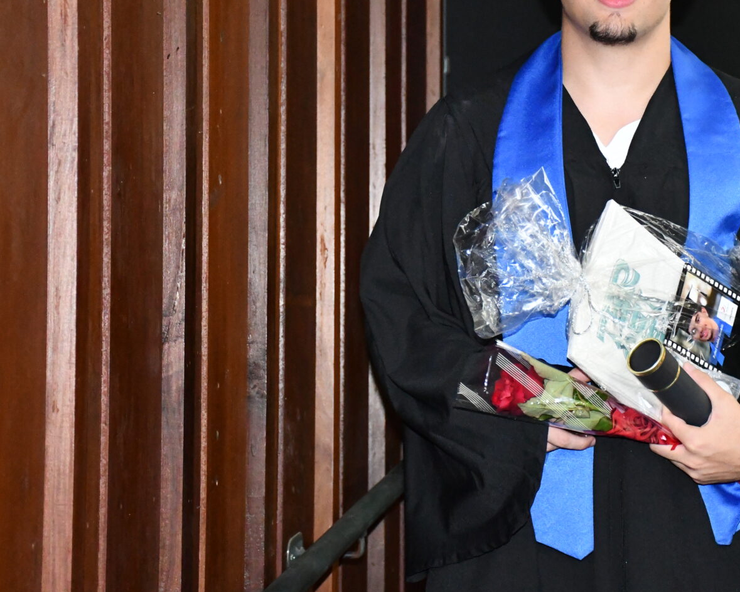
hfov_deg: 17.4
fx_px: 2410
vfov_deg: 14.0
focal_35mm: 110
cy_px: 198
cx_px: 482
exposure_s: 1/60
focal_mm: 48
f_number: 4.5
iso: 6400
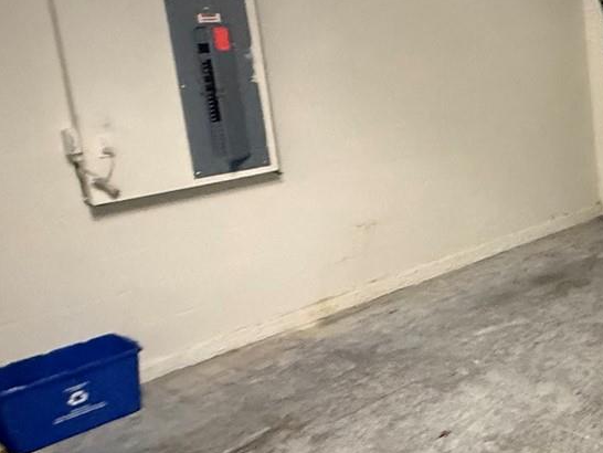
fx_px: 715
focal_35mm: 41
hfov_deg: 34.4
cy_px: 128
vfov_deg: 34.6
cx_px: 759
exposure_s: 1/40
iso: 1000
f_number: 2.2
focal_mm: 2.22
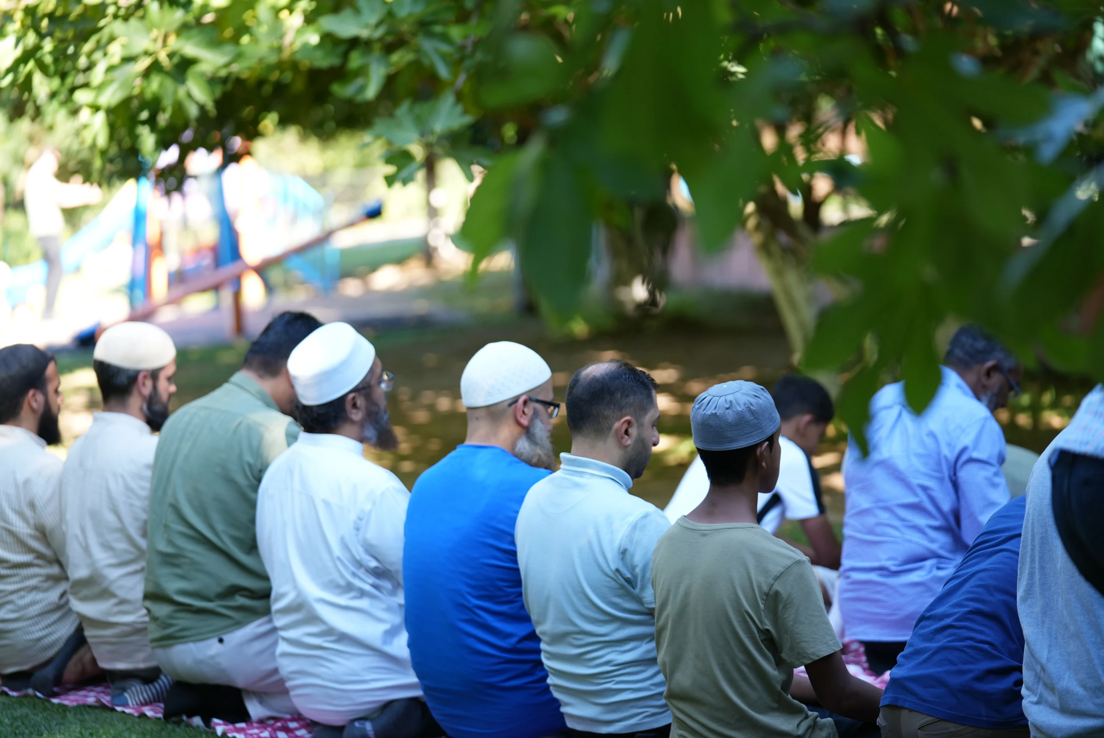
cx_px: 552
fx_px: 3498
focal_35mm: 114
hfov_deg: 17.9
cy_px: 369
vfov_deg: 12.0
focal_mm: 114
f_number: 2.8
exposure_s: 1/200
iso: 200
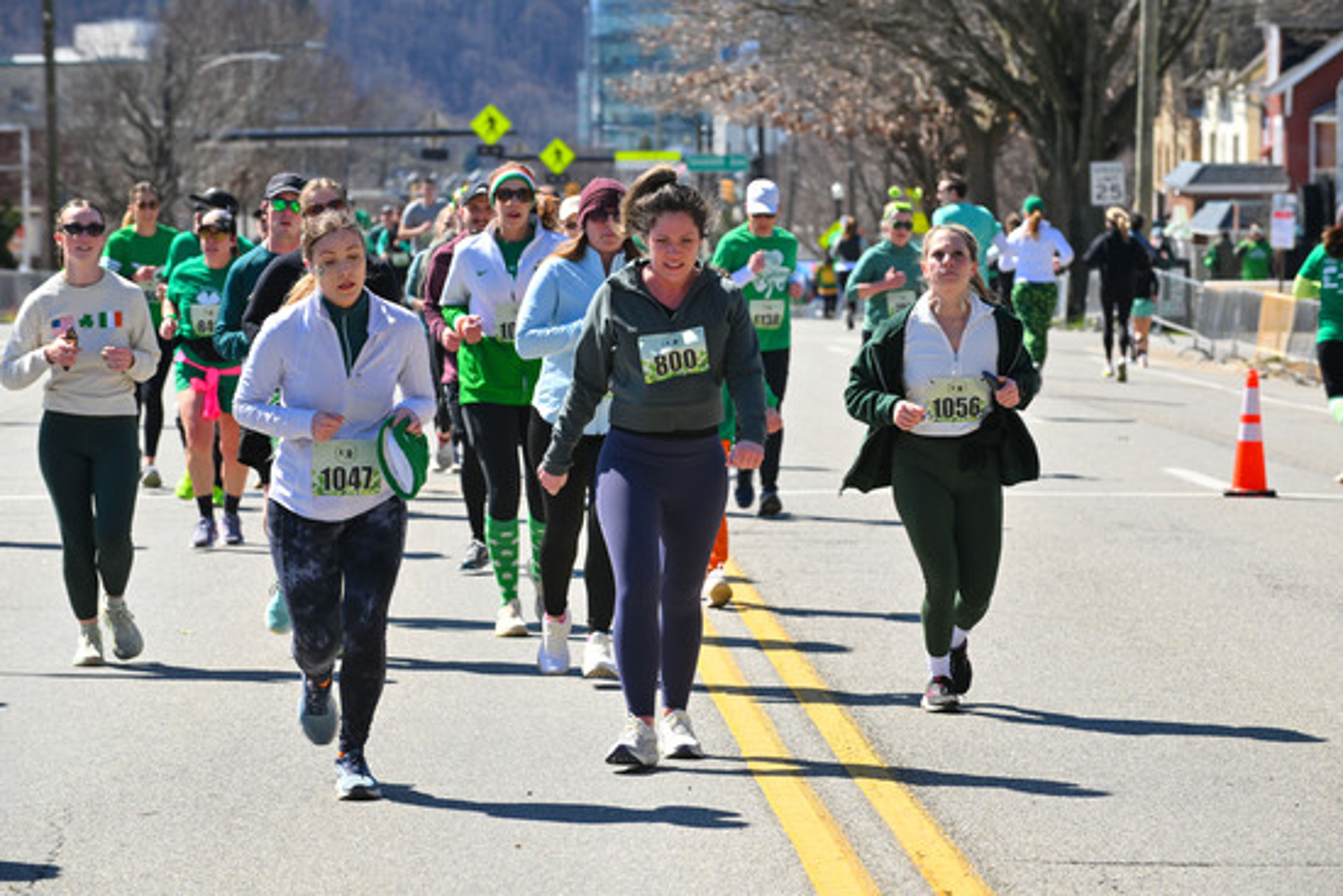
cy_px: 448
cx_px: 672
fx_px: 5784
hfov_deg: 13.2
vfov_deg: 8.9
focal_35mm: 155
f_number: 8
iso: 640
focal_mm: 155
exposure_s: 1/1250
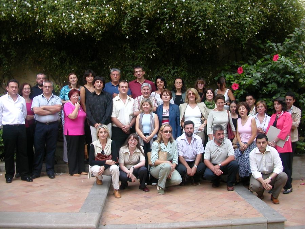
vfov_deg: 38.7
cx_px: 152
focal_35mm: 37
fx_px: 326
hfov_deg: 50.1
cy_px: 114
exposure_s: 1/87.6
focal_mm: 5.6
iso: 100
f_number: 2.7
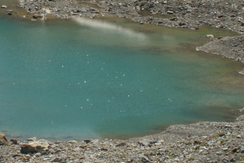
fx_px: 644
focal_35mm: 95
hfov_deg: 21.2
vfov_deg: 14.3
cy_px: 21
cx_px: 43
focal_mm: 7.24
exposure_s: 1/160
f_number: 8
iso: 50
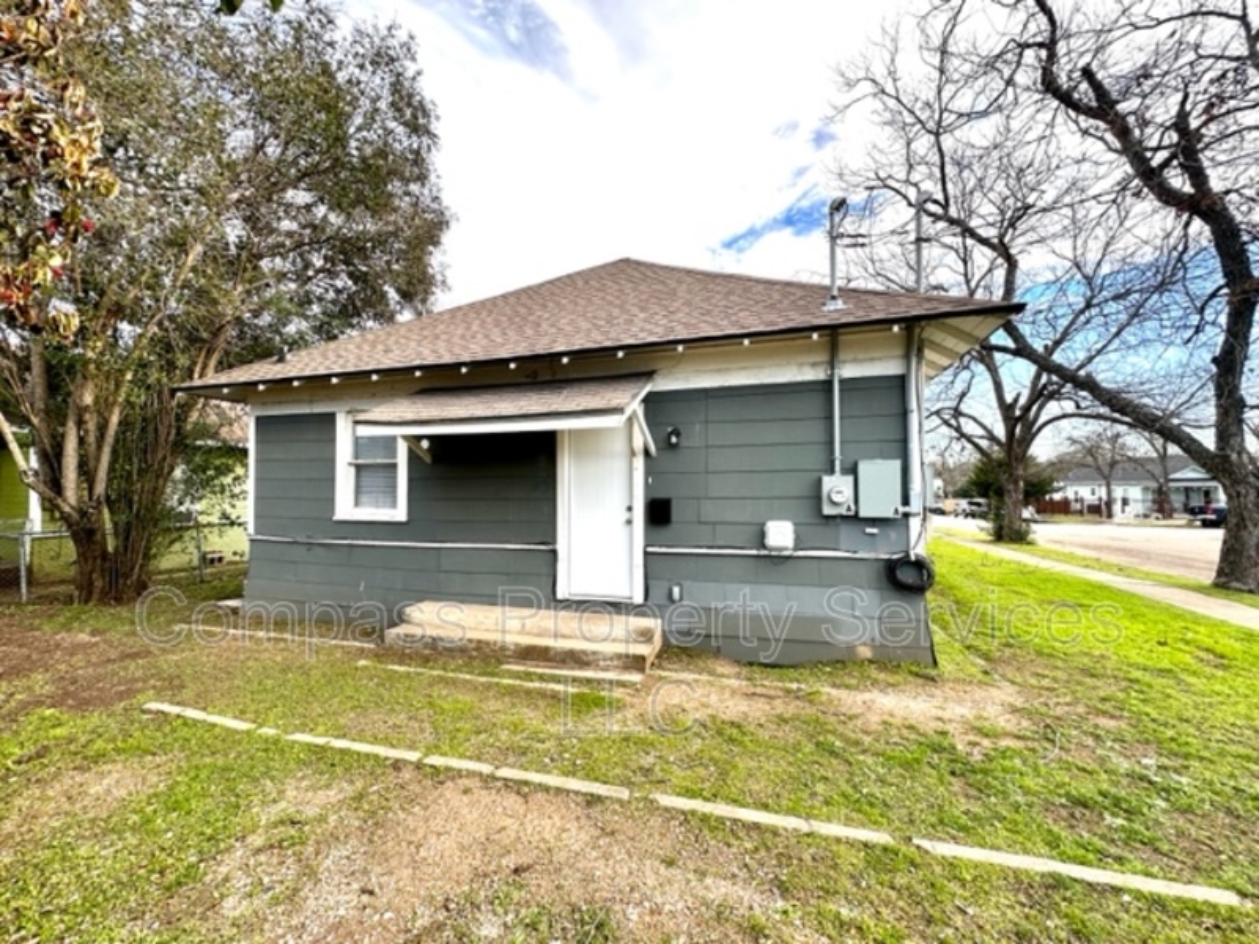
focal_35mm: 14
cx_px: 630
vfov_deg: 85.7
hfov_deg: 102.1
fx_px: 509
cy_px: 472
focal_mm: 2.22
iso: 40
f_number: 2.2
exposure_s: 1/195
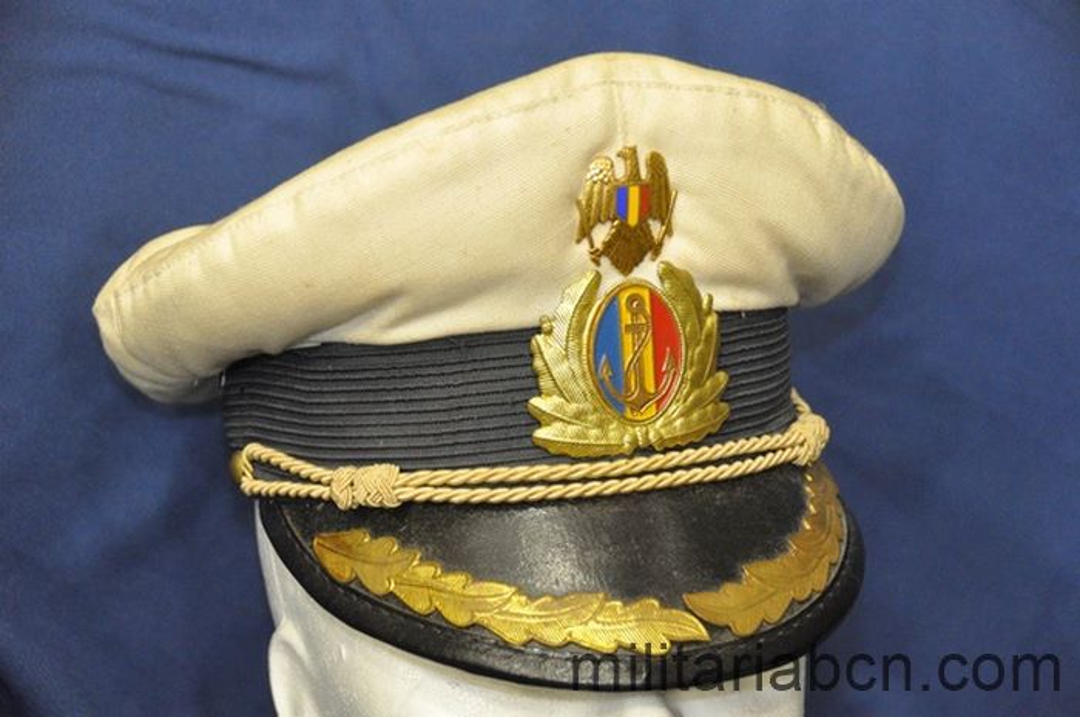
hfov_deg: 19.5
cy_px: 358
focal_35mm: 105
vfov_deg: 13.0
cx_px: 540
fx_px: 3146
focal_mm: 70
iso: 3200
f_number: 5.6
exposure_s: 1/60
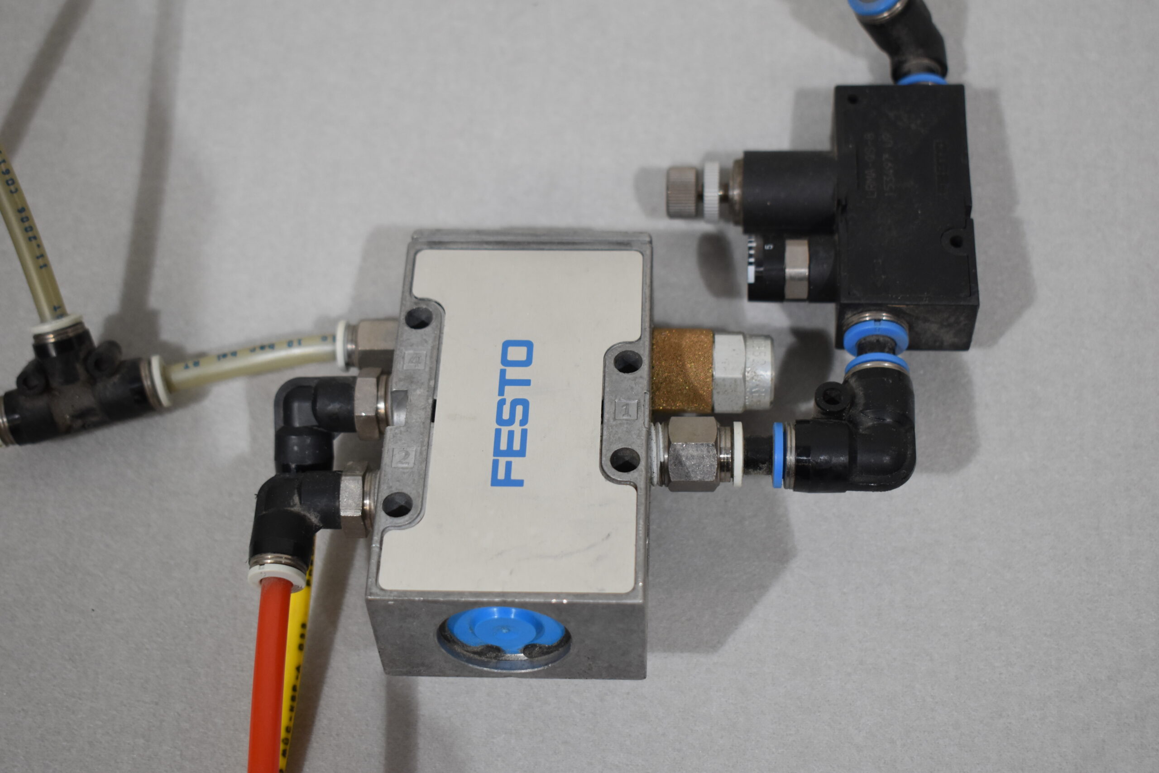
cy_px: 386
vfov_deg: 23.8
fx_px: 1835
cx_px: 580
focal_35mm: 57
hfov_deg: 35.1
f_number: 4.8
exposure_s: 1/200
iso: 800
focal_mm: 38
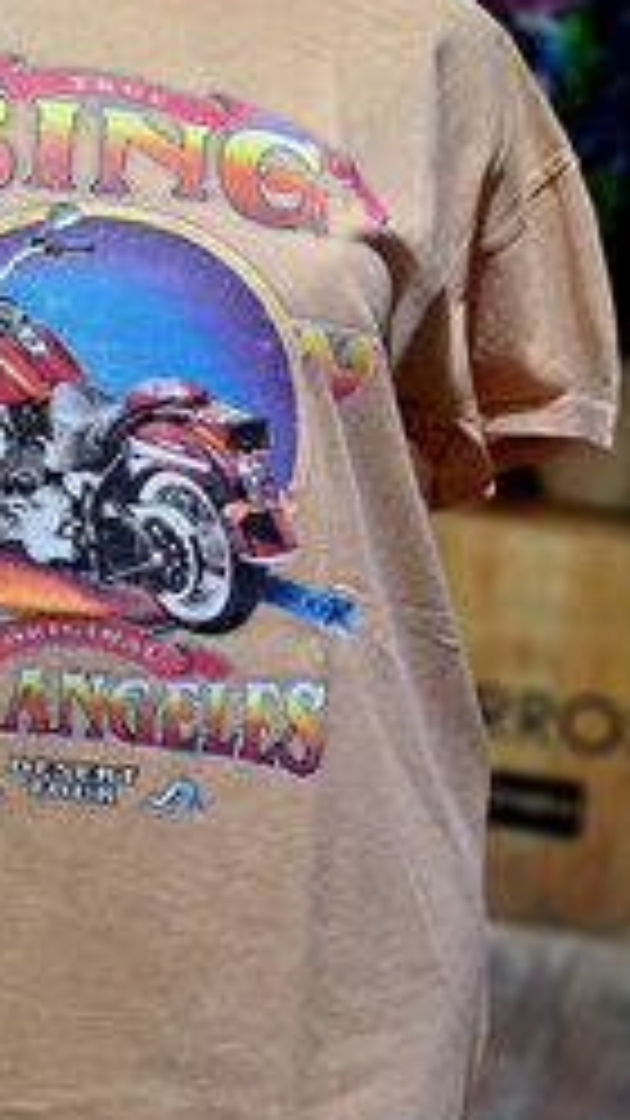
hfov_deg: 21.2
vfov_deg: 37.2
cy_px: 511
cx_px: 148
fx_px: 1664
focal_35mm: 56
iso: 125
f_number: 1.8
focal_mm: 5.23
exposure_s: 1/50
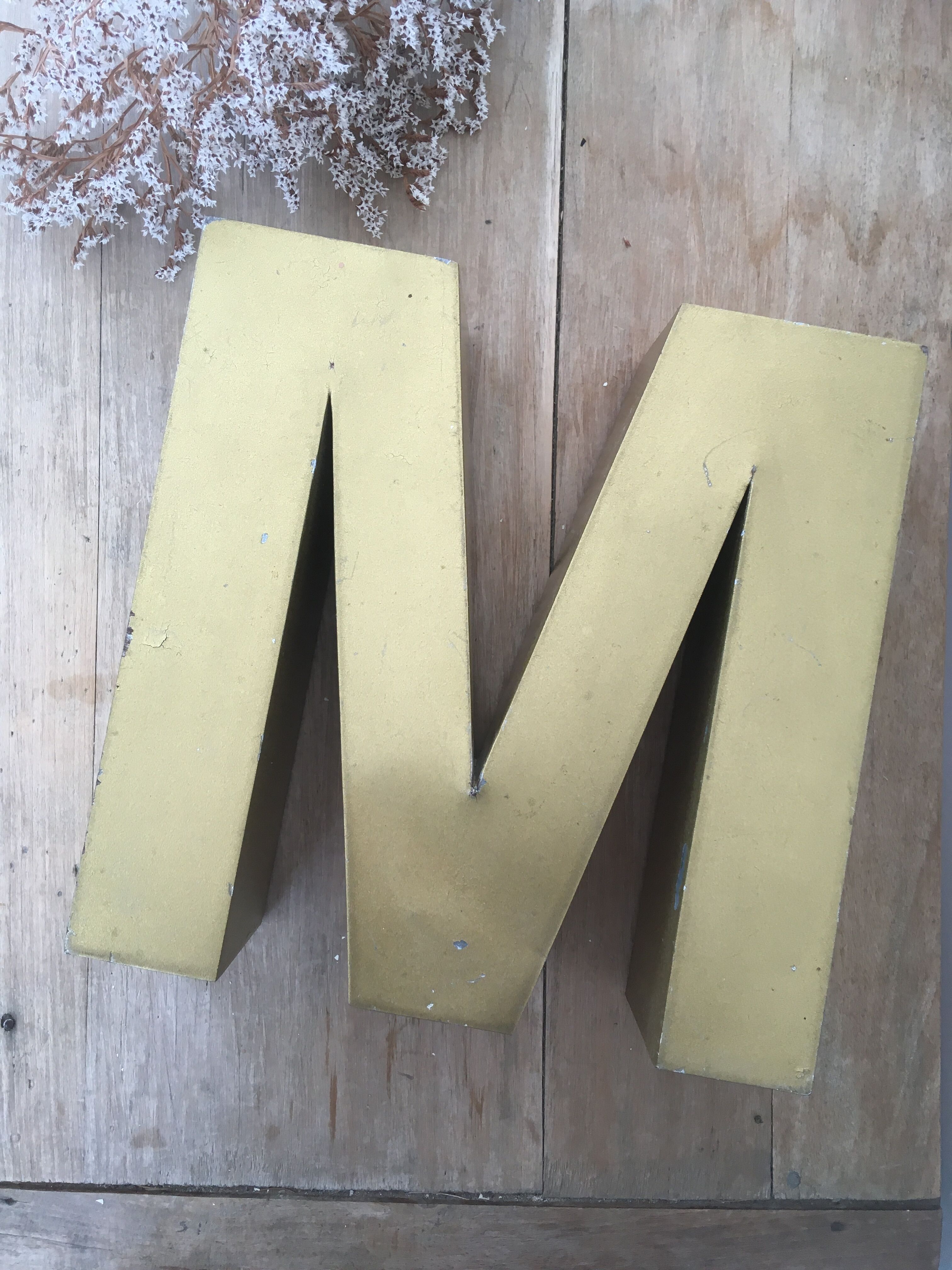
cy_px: 635
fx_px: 1063
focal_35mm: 29
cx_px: 476
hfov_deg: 48.2
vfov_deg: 61.7
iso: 25
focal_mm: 4.15
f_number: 2.2
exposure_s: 1/33
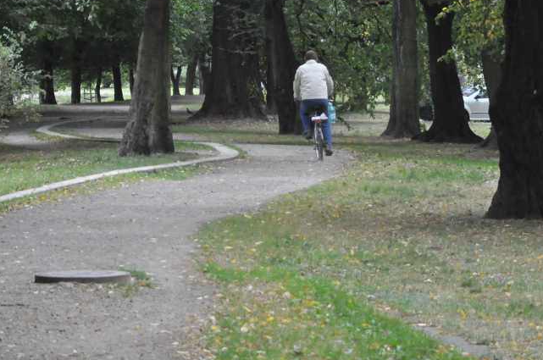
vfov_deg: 5.4
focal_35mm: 252
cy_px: 99
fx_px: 3791
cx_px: 294
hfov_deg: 8.2
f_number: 7.1
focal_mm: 105
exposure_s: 1/800
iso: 2000
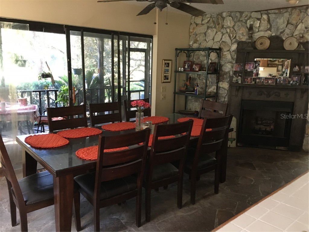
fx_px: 259
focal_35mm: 29
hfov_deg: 61.7
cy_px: 116
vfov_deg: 48.2
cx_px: 154
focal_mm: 4.15
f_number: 2.2
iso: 200
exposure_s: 1/20
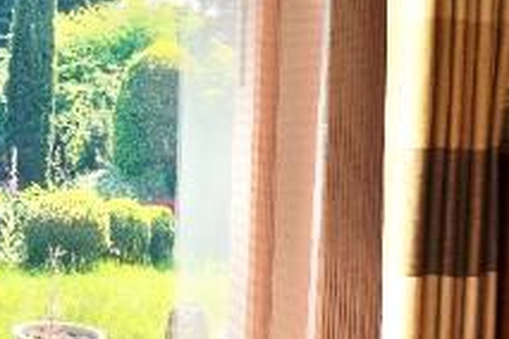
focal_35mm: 79
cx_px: -112
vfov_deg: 17.1
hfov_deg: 23.2
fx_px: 1123
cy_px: 99
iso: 100
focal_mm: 11
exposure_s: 1/160
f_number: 6.3
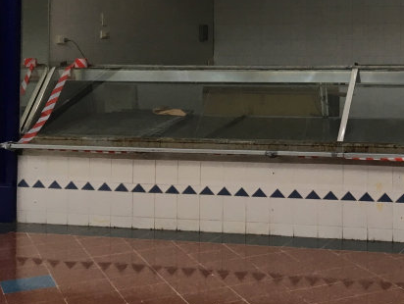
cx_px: 431
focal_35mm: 72
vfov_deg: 19.9
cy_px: 3
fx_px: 841
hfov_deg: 25.3
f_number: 2.2
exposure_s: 1/33
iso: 50
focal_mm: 4.15
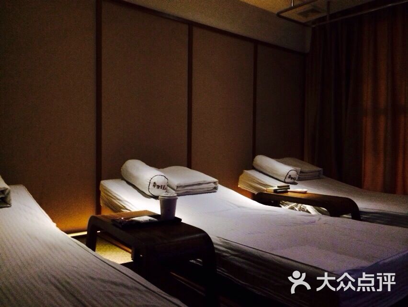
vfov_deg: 46.8
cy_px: 154
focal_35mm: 30
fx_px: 354
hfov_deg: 59.9
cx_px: 204
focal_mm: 4.12
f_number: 2.2
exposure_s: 1/15
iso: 400
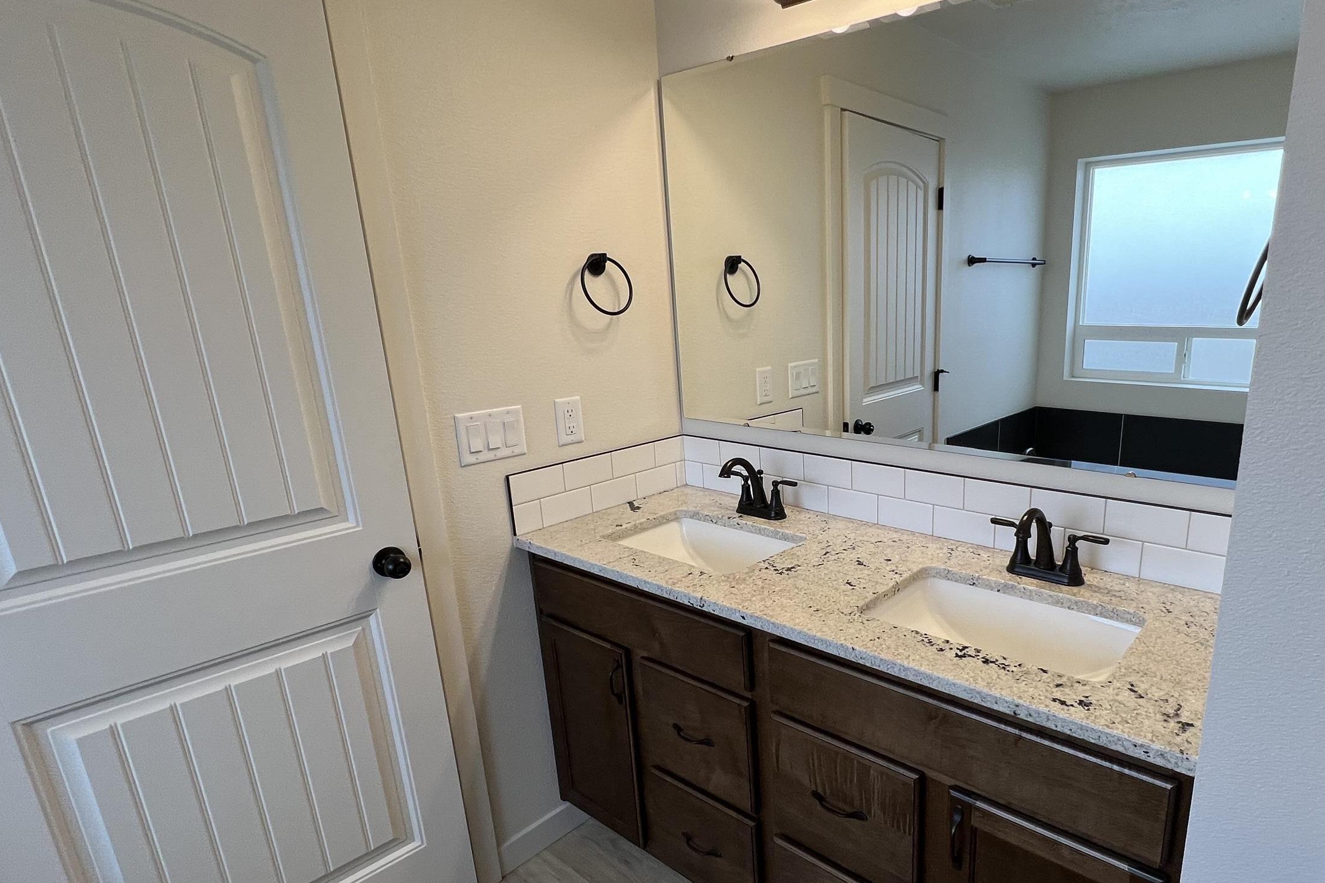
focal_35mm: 19
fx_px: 699
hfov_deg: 85.7
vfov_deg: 64.3
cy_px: 497
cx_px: 803
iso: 64
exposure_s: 1/120
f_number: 1.8
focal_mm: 1.57
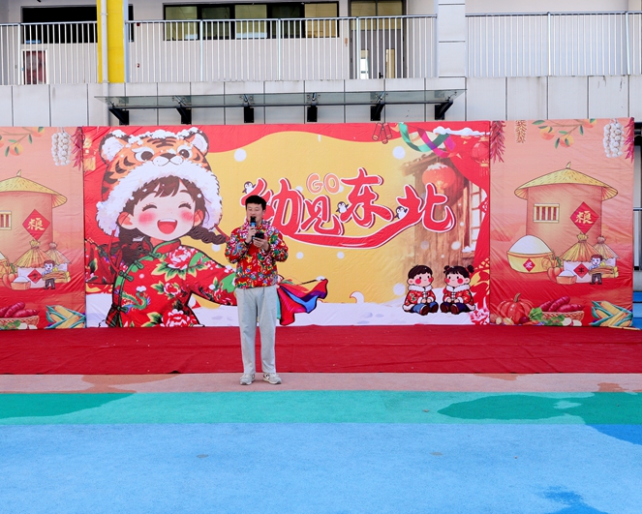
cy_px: 257
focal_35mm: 43
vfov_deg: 34.9
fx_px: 817
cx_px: 269
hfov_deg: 42.7
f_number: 6.3
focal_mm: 38
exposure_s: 1/640
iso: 640
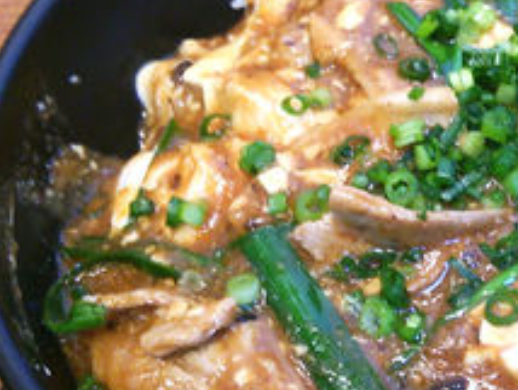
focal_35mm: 56
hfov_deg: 32.6
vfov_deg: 26.2
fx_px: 839
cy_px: 199
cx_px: 465
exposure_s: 1/40
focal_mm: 4.06
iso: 160
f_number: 1.94
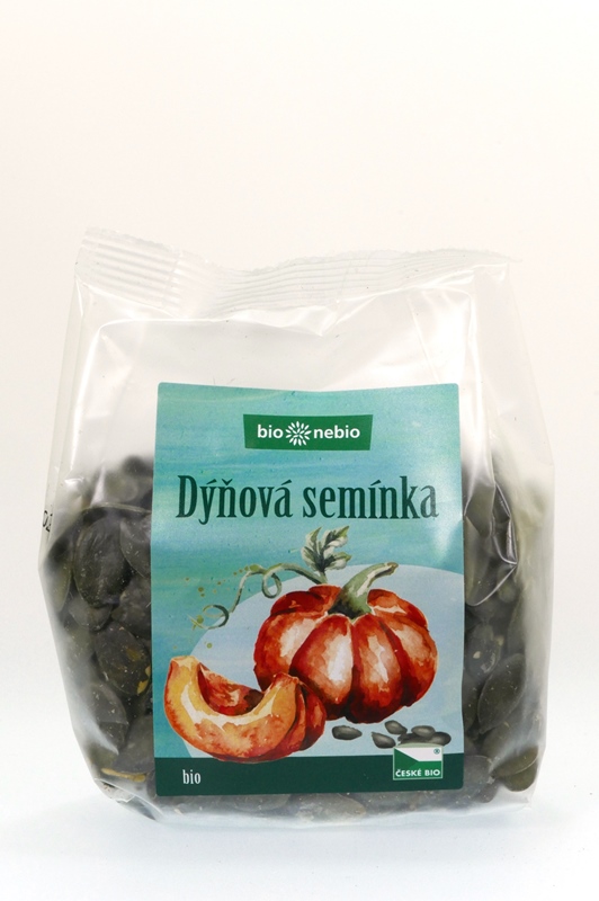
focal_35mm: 75
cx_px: 300
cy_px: 450
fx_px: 1875
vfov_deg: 27.0
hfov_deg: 18.2
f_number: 16
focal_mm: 34
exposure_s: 1/40
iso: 800
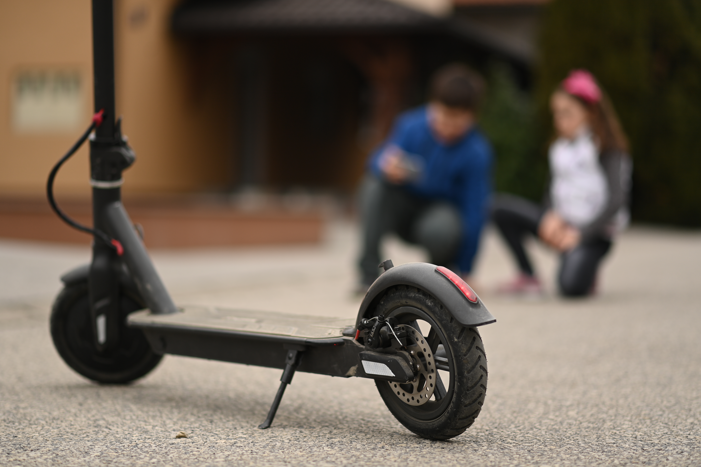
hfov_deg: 23.9
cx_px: 350
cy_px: 234
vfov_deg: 16.1
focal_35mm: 85
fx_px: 1655
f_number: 2
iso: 100
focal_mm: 85
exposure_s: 1/800
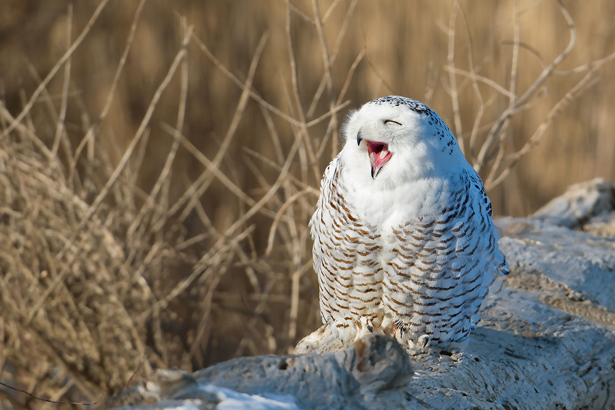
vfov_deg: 2.7
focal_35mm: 500
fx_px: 8538
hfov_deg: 4.1
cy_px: 205
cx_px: 308
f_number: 7.1
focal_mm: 500
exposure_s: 1/2000
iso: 500
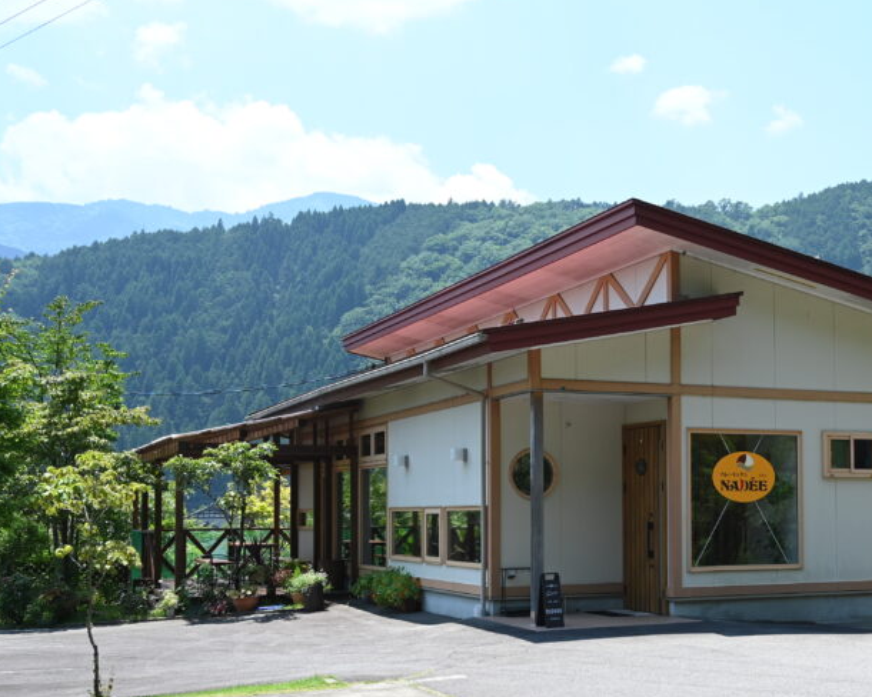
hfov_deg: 35.0
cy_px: 458
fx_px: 1342
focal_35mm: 52
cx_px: 679
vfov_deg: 29.0
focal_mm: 33
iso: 800
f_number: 6.3
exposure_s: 1/1600
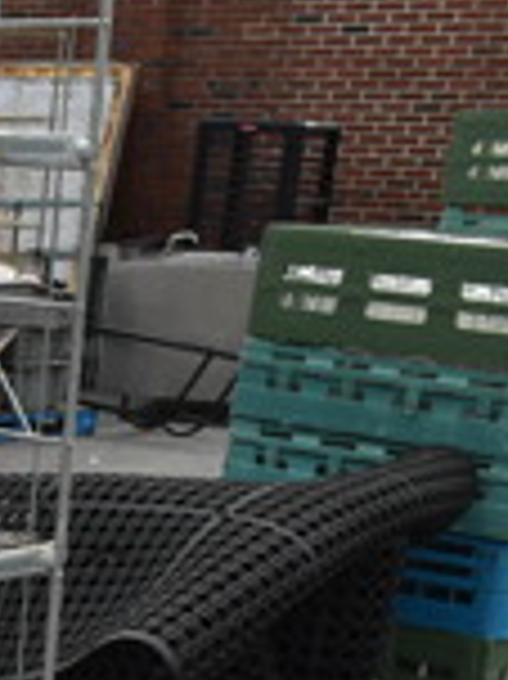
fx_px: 2057
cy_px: 743
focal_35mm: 105
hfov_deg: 12.2
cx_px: -566
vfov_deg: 18.1
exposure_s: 1/250
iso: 100
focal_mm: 18
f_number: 8
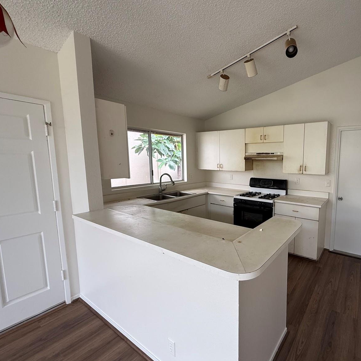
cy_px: 181
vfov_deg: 84.0
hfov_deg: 80.6
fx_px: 201
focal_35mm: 17
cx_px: 246
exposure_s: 1/99
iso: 160
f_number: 2.2
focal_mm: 2.22
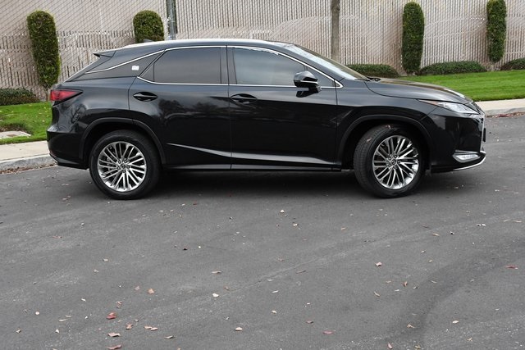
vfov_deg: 29.9
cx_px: 262
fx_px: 656
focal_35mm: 45
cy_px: 175
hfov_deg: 43.6
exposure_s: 1/640
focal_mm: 30
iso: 3200
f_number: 8
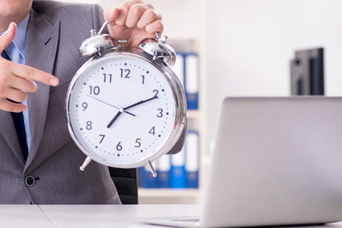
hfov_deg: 11.3
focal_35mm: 181
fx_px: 1720
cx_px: 91
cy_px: 58
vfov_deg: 7.6
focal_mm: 105
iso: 160
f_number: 5
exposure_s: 1/100
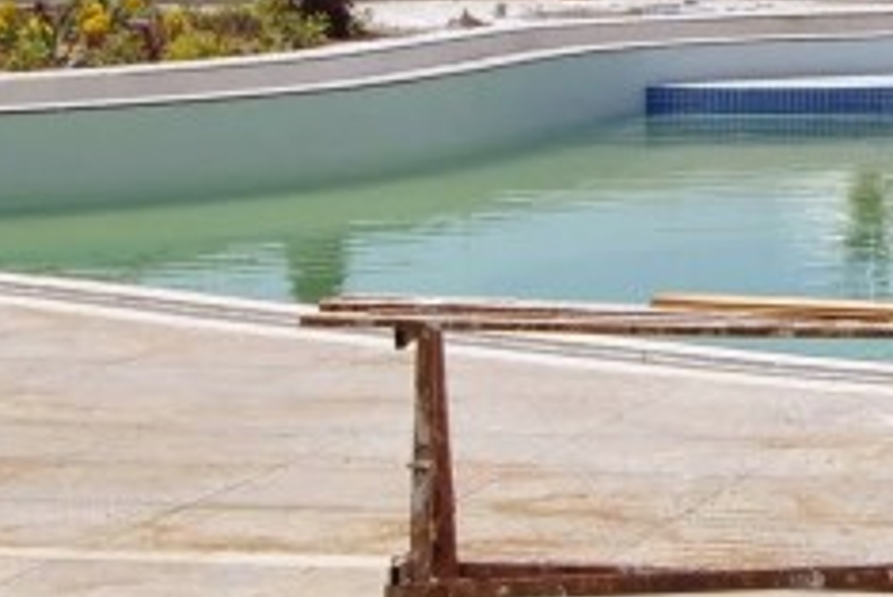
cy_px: 8
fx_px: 4368
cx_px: 1282
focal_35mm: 176
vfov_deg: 7.8
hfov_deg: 11.3
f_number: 9
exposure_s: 1/320
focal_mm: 24
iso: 100
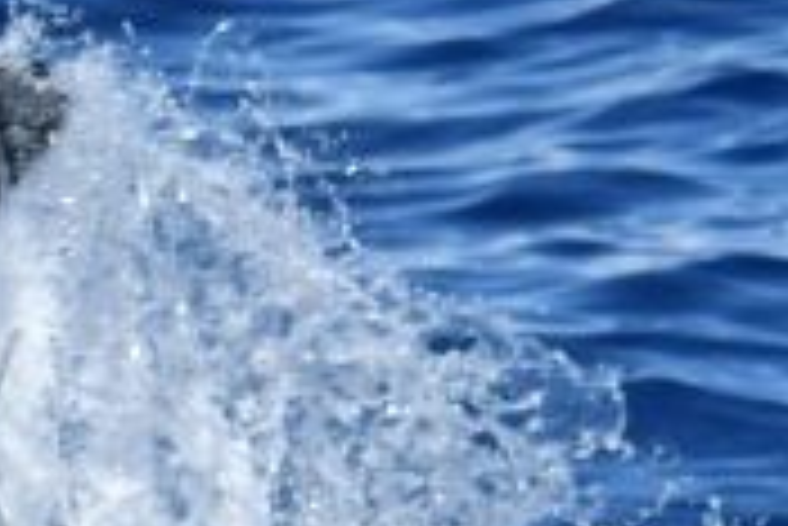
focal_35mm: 1643
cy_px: 339
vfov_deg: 0.8
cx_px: -779
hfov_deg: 1.3
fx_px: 35992
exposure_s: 1/8000
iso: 1100
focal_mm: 360
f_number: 6
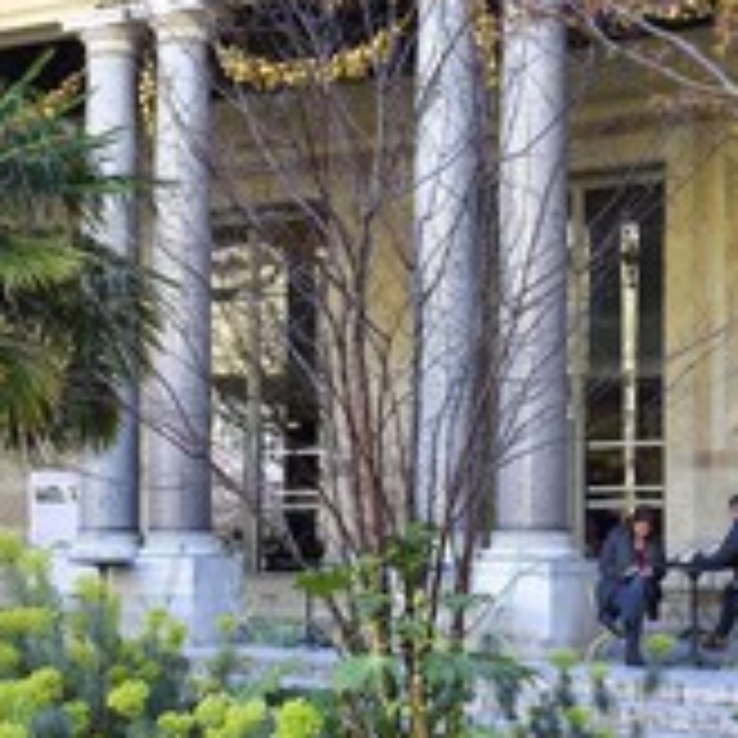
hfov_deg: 22.6
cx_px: 234
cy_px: 504
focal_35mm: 76
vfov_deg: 22.6
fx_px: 1833
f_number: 8
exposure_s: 1/60
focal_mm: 35
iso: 200
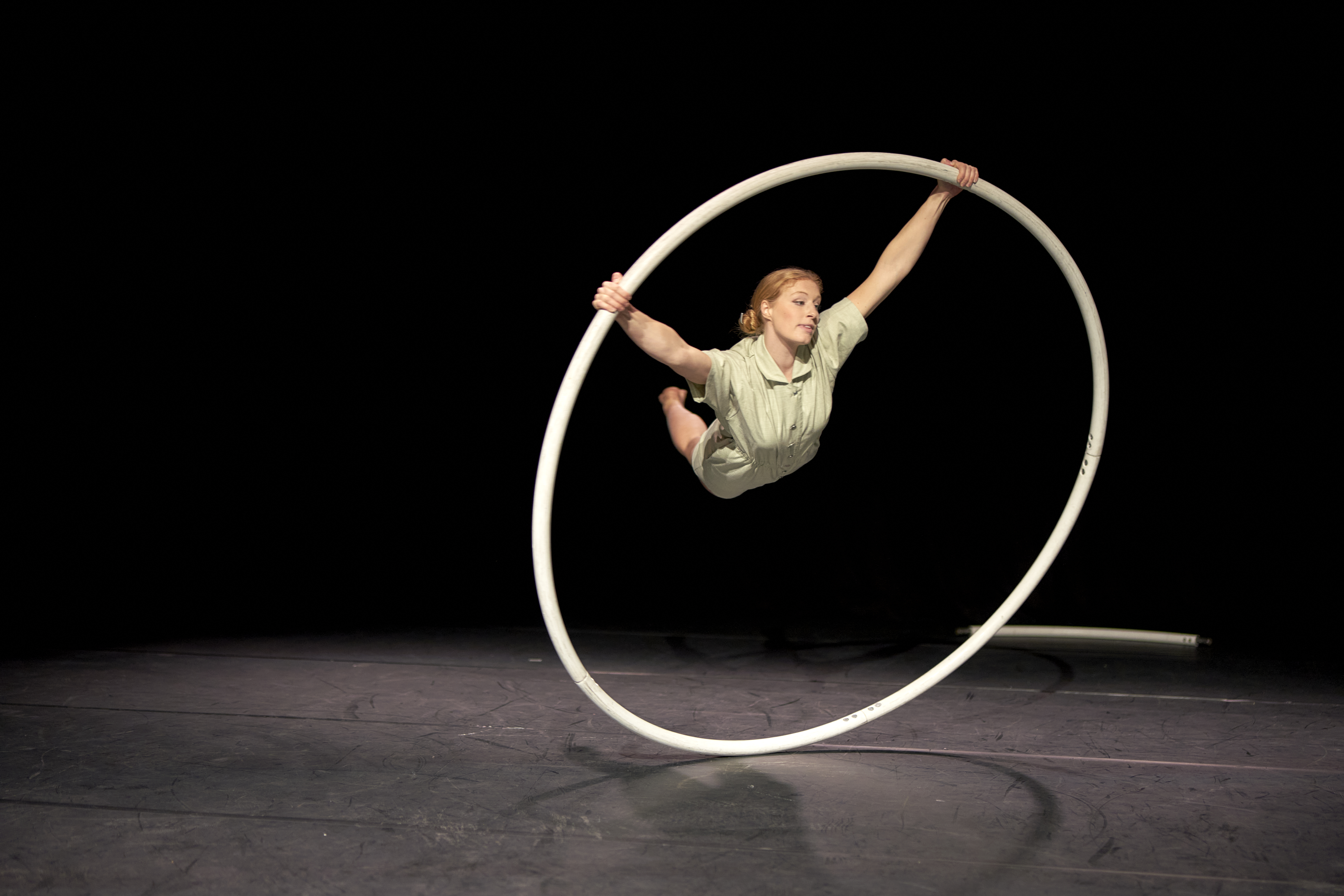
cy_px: 448
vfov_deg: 27.0
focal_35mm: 50
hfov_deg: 39.6
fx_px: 1867
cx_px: 672
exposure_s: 1/400
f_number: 1.4
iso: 640
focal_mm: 50
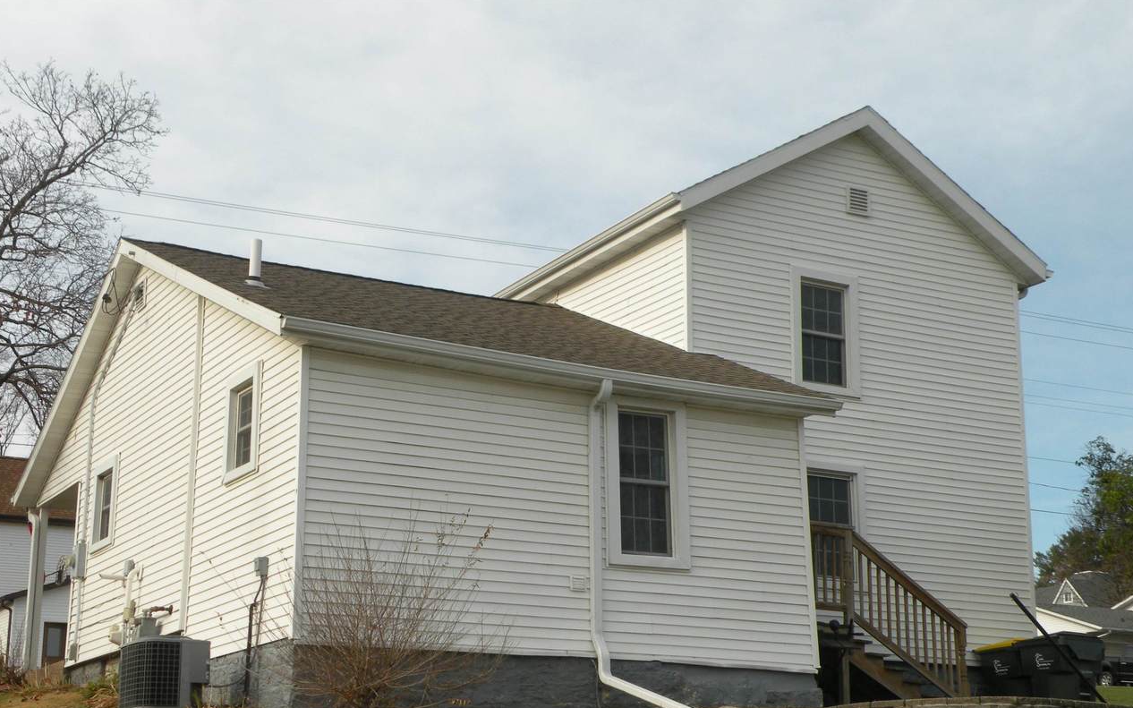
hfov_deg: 34.0
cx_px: 566
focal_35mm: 60
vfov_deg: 21.6
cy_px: 426
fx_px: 1853
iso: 94
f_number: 5.6
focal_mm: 9.8
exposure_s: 1/287
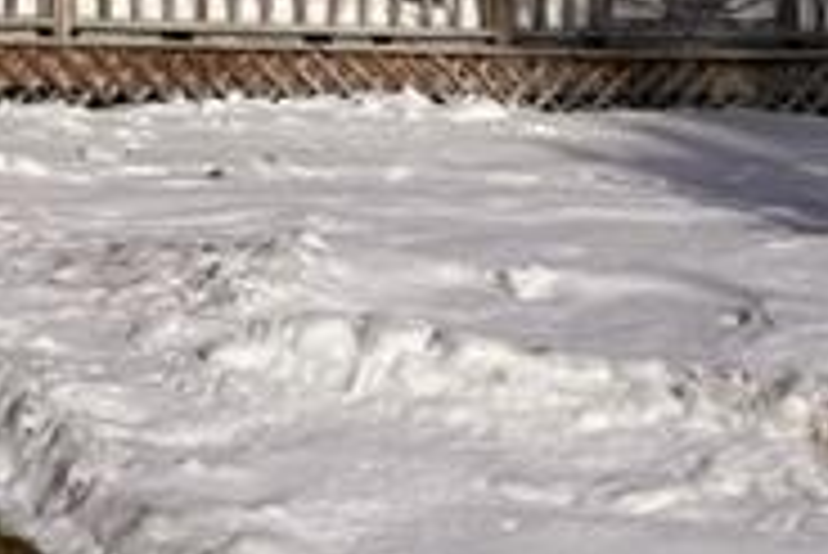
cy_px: -257
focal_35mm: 94
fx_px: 2164
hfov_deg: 20.6
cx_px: -90
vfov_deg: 13.8
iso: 50
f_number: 1.6
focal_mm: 5.1
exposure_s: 1/9091
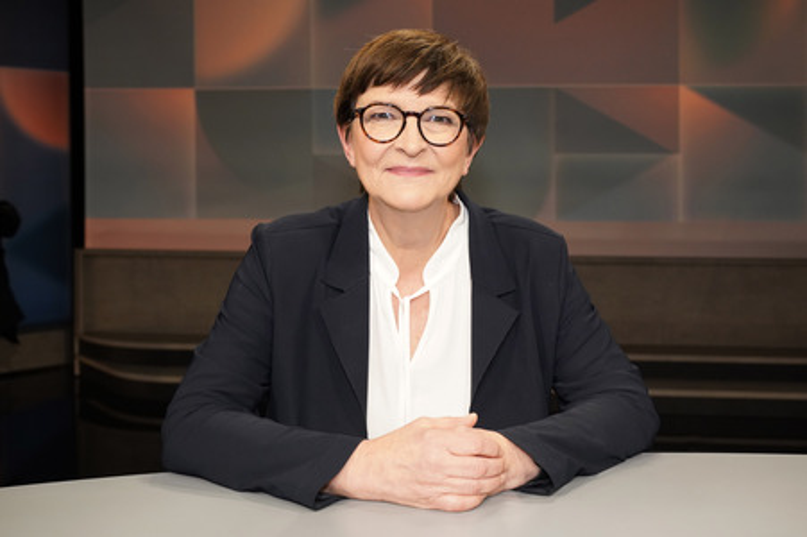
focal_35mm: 39
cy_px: 268
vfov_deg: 34.2
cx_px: 404
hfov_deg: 49.6
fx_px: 874
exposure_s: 1/125
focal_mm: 39
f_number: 5.6
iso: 2000
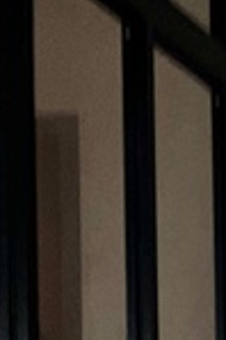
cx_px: 397
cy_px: 520
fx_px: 1406
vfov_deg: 13.0
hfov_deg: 8.8
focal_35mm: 149
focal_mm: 3.99
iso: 250
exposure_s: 1/4
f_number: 1.8
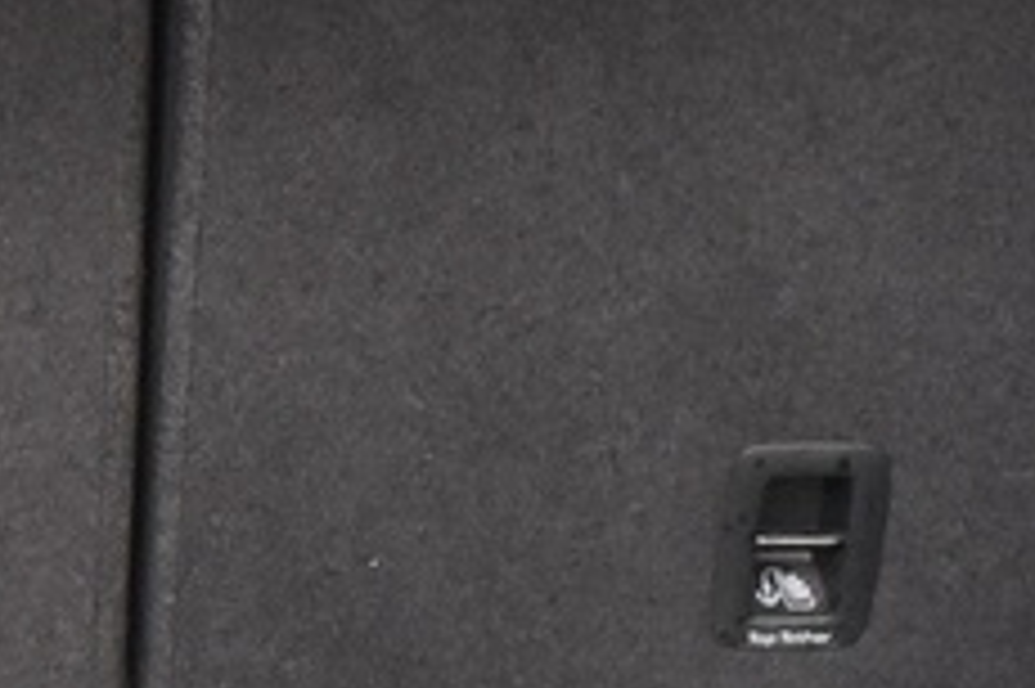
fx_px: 5458
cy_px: 621
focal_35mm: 190
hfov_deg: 10.6
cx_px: -284
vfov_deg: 7.2
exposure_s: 1/30
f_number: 3.5
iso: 2800
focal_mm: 18
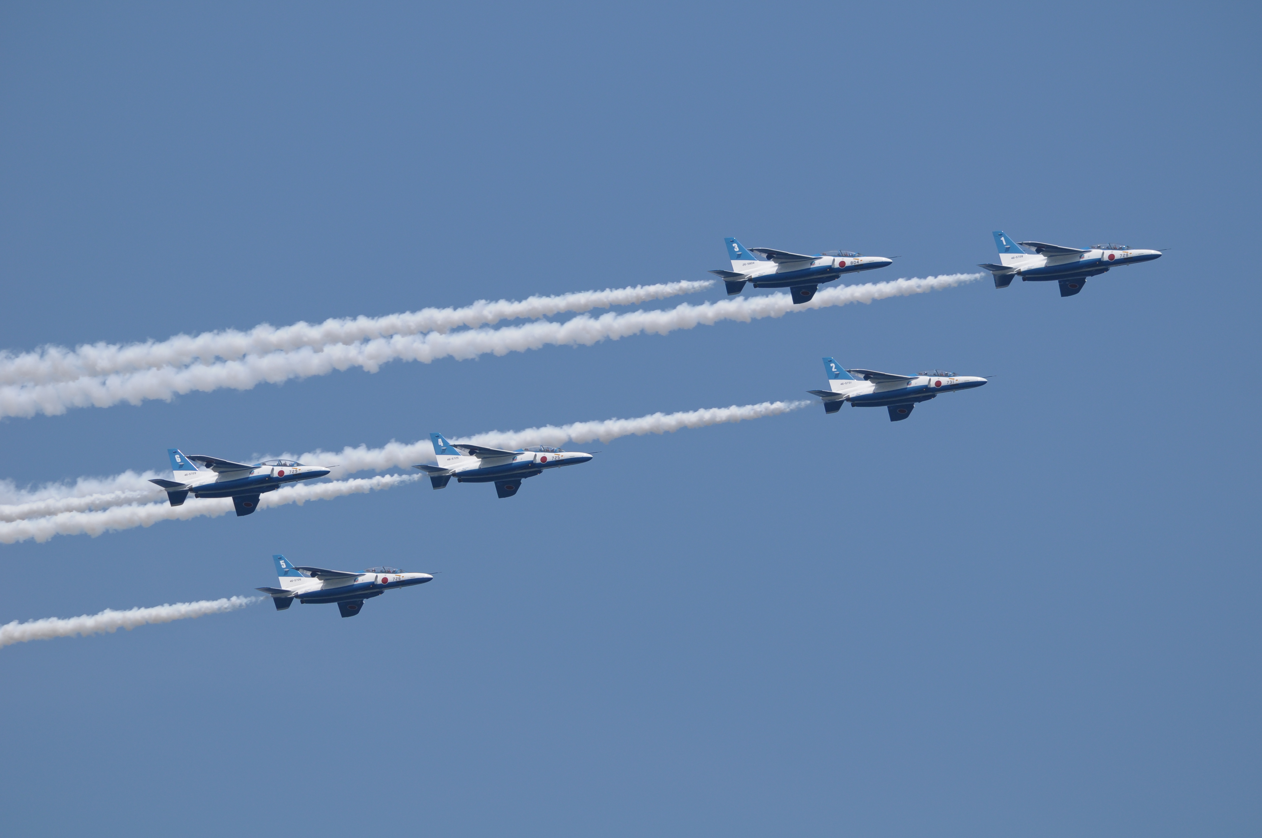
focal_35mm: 345
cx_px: 631
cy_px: 419
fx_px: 12079
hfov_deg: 6.0
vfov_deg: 4.0
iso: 200
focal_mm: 230
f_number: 6.3
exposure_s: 1/1600
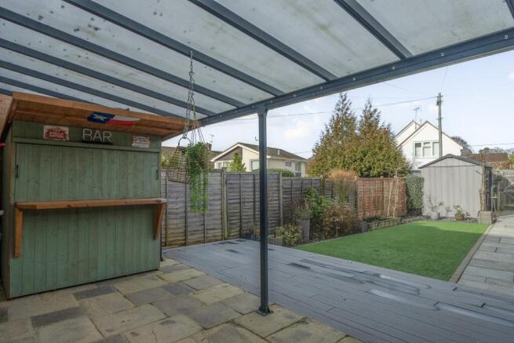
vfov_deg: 59.5
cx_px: 257
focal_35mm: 21
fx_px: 300
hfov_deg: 81.2
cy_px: 172
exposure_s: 1/800
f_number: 8
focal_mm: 14
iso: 400
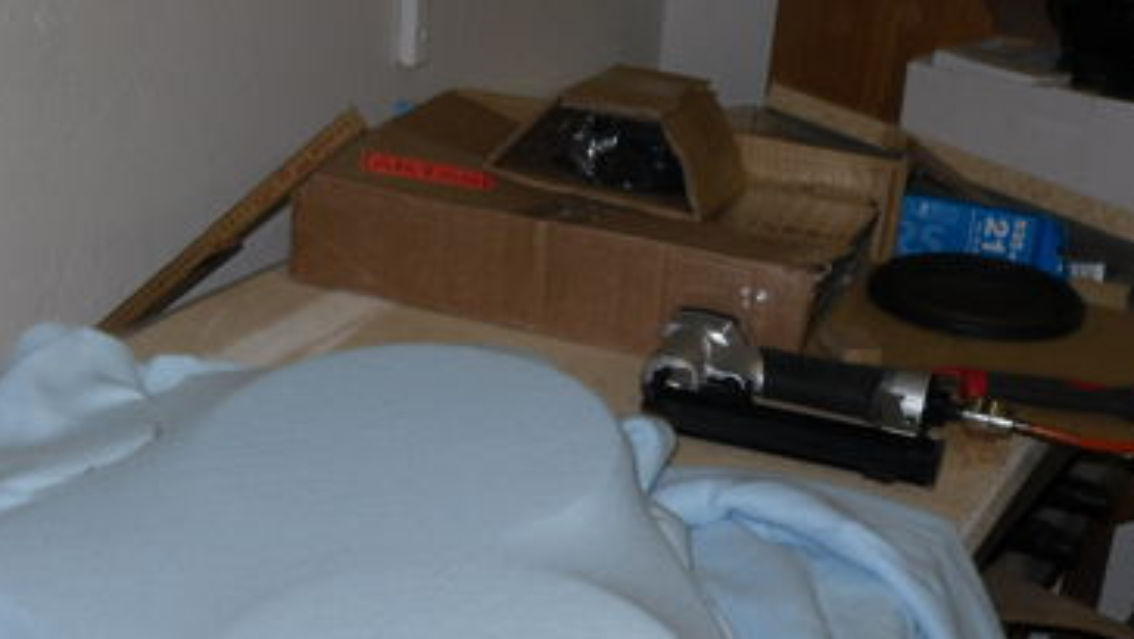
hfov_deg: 31.2
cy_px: 570
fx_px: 2015
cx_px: 383
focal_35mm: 67
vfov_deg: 17.7
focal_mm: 6.3
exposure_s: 1/45
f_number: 3.5
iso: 80
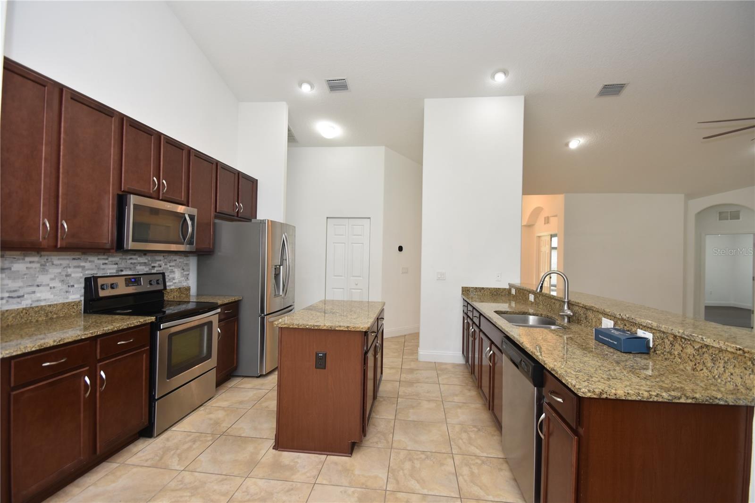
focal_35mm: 15
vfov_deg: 77.3
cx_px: 378
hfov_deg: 100.4
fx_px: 314
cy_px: 252
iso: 200
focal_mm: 10
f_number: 4
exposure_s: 1/60
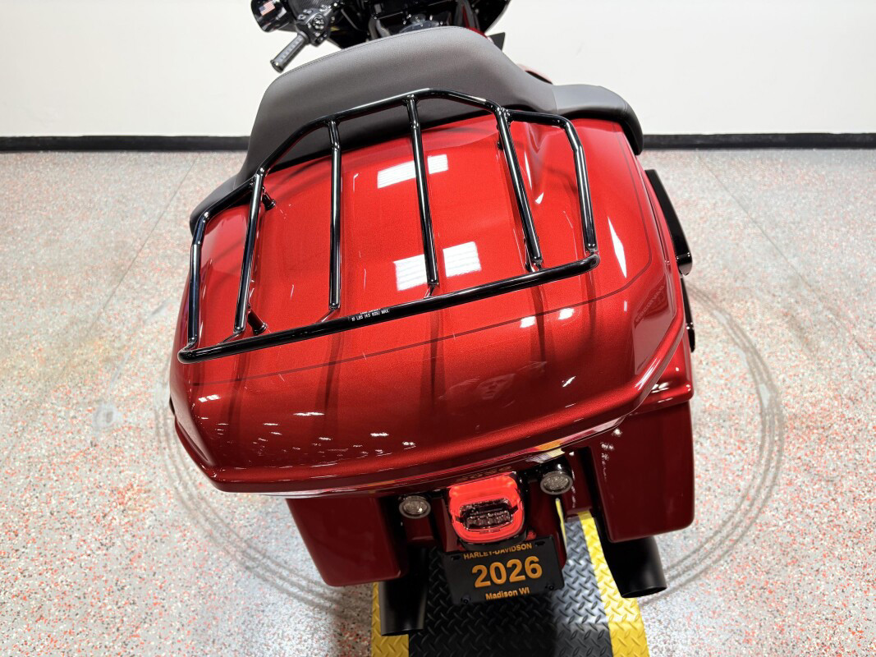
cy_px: 328
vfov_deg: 53.1
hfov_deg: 67.3
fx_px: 658
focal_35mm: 26
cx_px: 438
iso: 64
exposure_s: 1/120
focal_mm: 5.96
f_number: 1.6
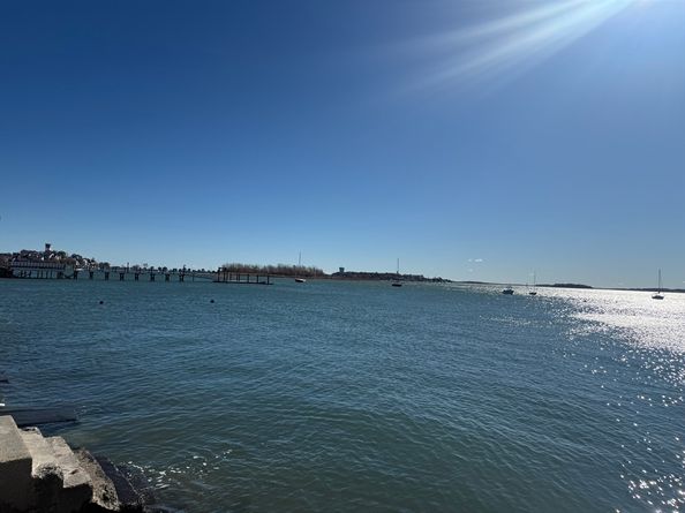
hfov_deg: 71.6
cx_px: 342
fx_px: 475
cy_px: 256
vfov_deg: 56.8
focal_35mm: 24
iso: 80
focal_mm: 6.76
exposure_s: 1/14286
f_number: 1.78
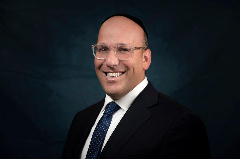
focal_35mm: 105
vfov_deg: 13.0
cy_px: 80
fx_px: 699
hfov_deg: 19.5
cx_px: 120
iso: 100
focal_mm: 105
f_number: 5.6
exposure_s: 1/200
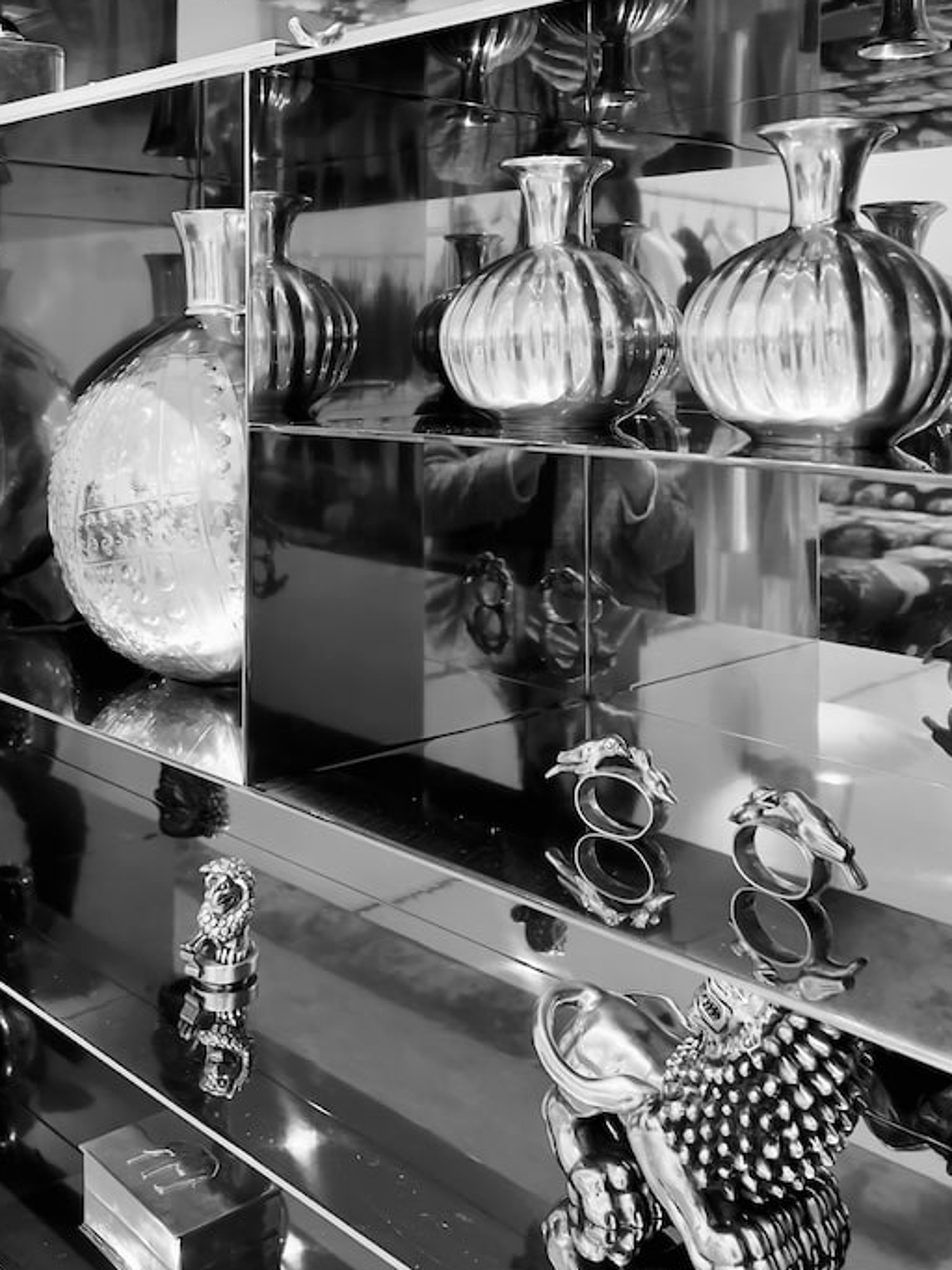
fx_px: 1431
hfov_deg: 36.8
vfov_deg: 46.6
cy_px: 361
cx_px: 454
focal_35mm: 39
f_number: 1.5
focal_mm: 5.7
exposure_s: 1/60
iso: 320
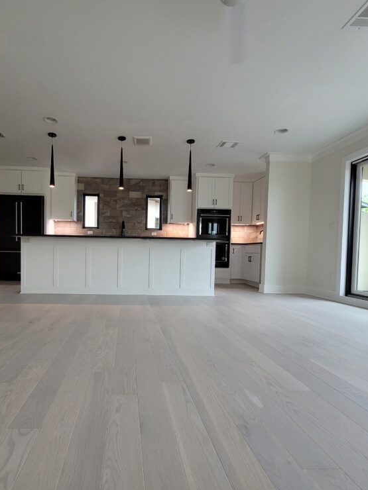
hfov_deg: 70.7
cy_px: 253
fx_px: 255
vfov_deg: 87.7
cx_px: 143
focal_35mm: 18
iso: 200
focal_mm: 1.74
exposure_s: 1/59
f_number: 2.2
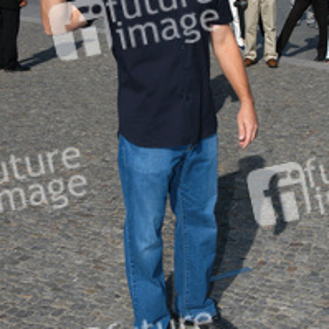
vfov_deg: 19.9
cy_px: 104
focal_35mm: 87
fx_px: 935
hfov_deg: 19.9
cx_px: 182
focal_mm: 34
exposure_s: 1/180
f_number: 18
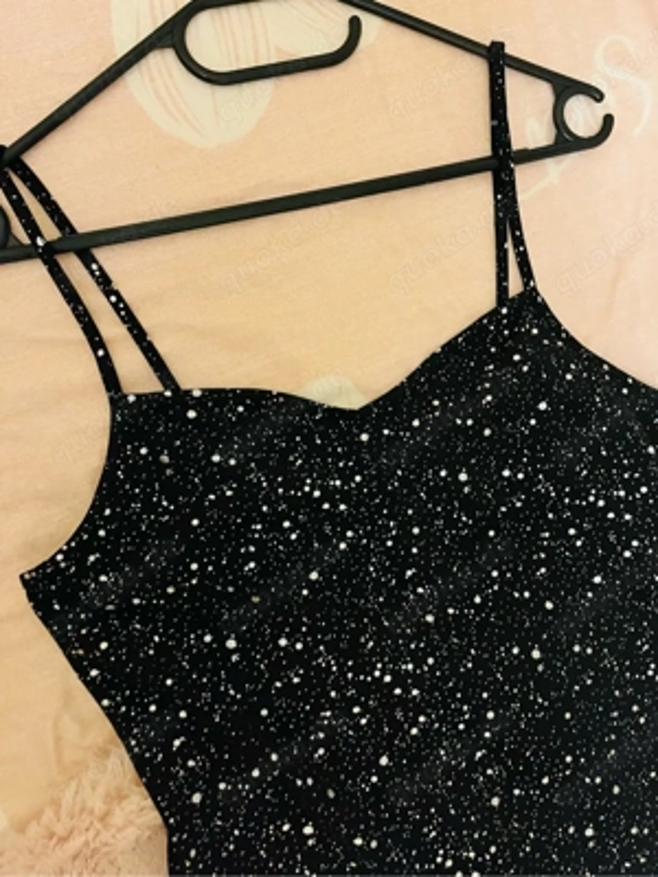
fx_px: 659
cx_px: 329
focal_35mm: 26
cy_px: 438
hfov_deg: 53.1
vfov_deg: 67.3
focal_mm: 5.1
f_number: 1.6
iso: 640
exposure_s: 1/30
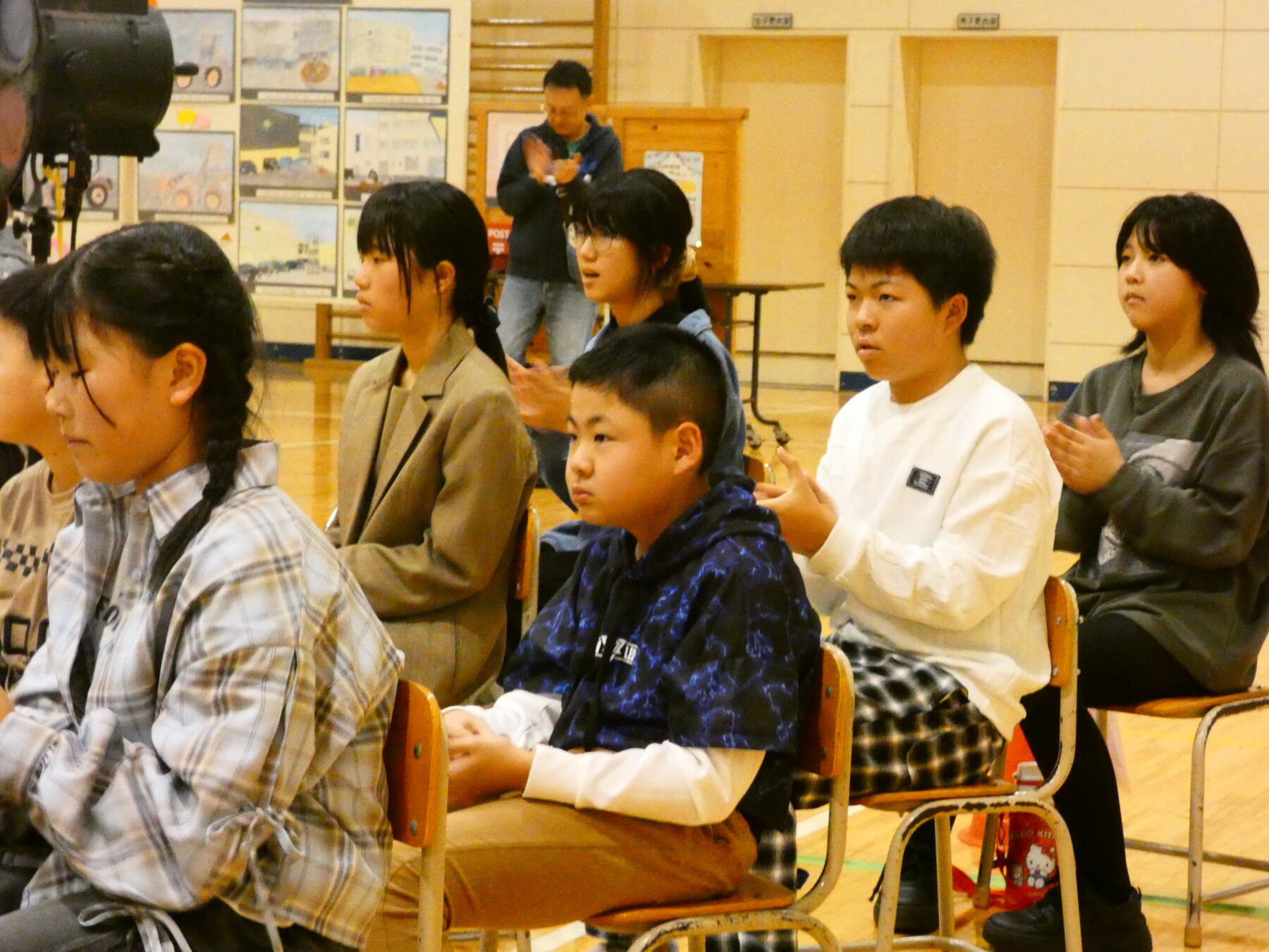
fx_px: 3299
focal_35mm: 90
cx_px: 634
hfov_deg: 21.8
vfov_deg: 16.4
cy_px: 476
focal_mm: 16
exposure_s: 1/30
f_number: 4.7
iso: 1600
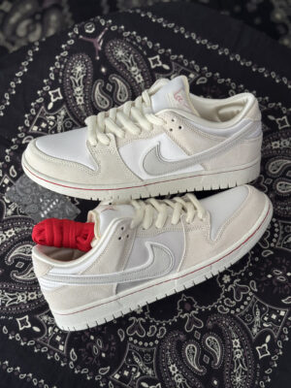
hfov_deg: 28.0
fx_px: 583
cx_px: 146
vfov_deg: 36.8
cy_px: 194
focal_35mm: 52
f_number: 1.6
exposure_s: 1/260
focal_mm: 5.96
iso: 32
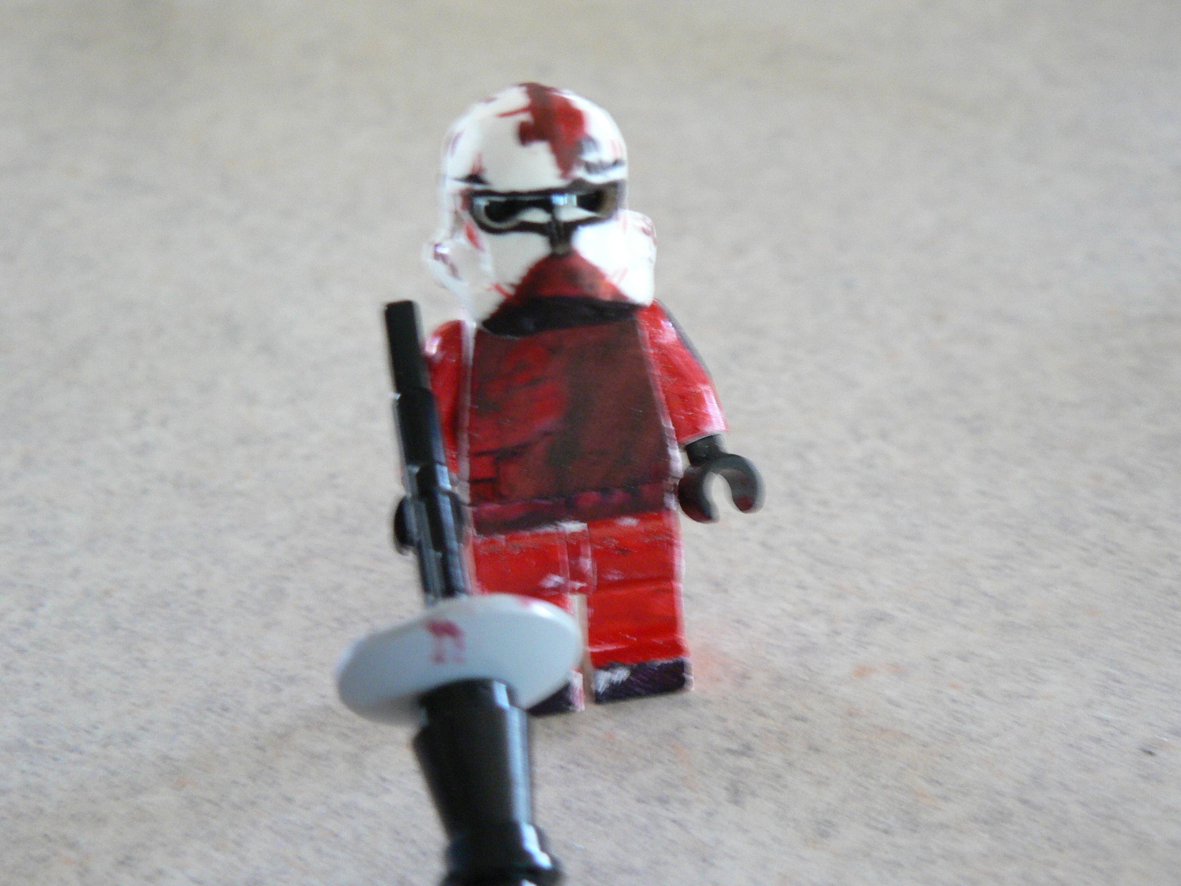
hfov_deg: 24.4
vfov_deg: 18.4
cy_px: 443
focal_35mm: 80
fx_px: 2729
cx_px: 590
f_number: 3.2
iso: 200
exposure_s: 1/10
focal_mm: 13.4
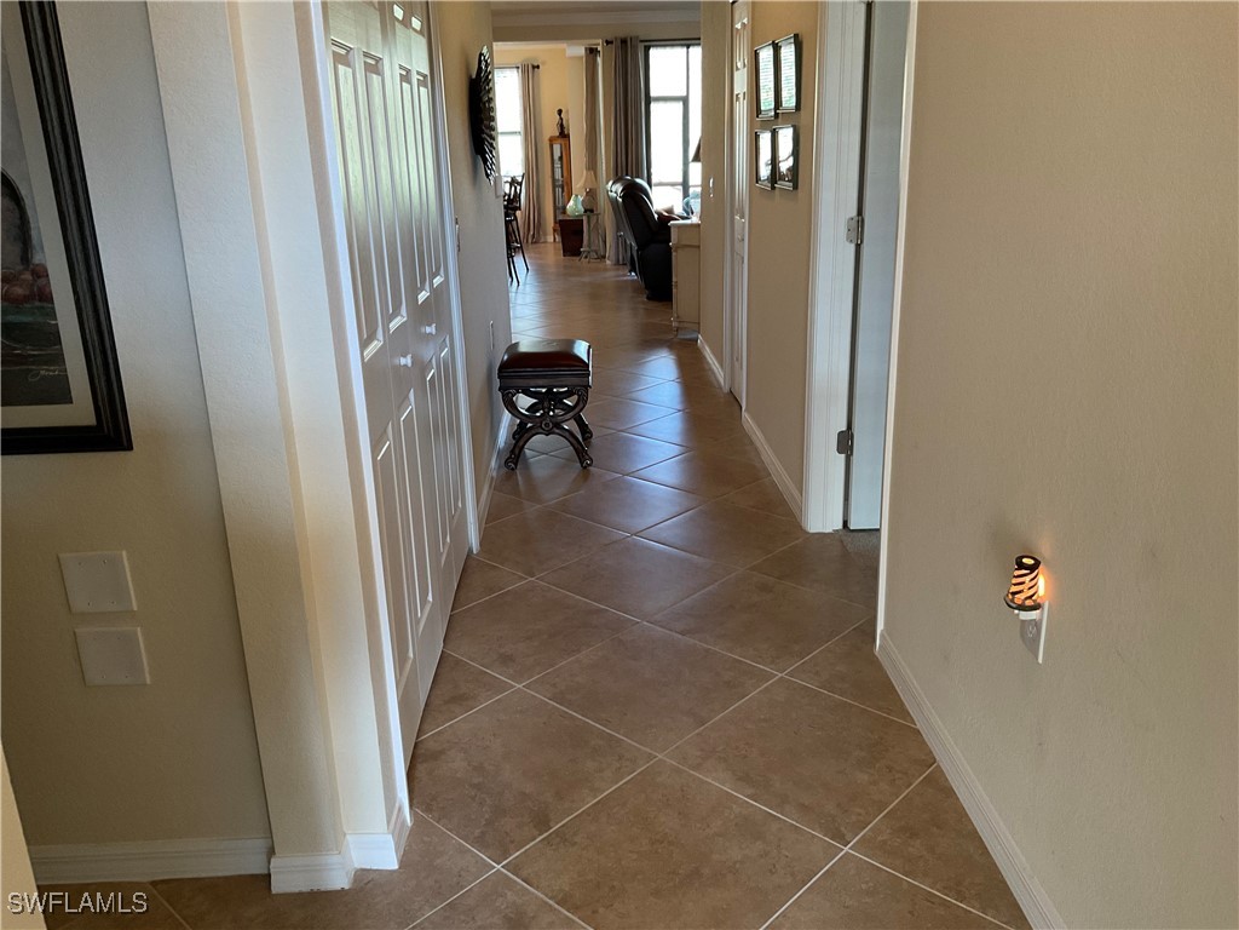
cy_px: 465
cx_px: 620
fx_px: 1038
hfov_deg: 61.7
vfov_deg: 48.2
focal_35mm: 29
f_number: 1.8
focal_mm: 3
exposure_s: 1/60
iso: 125
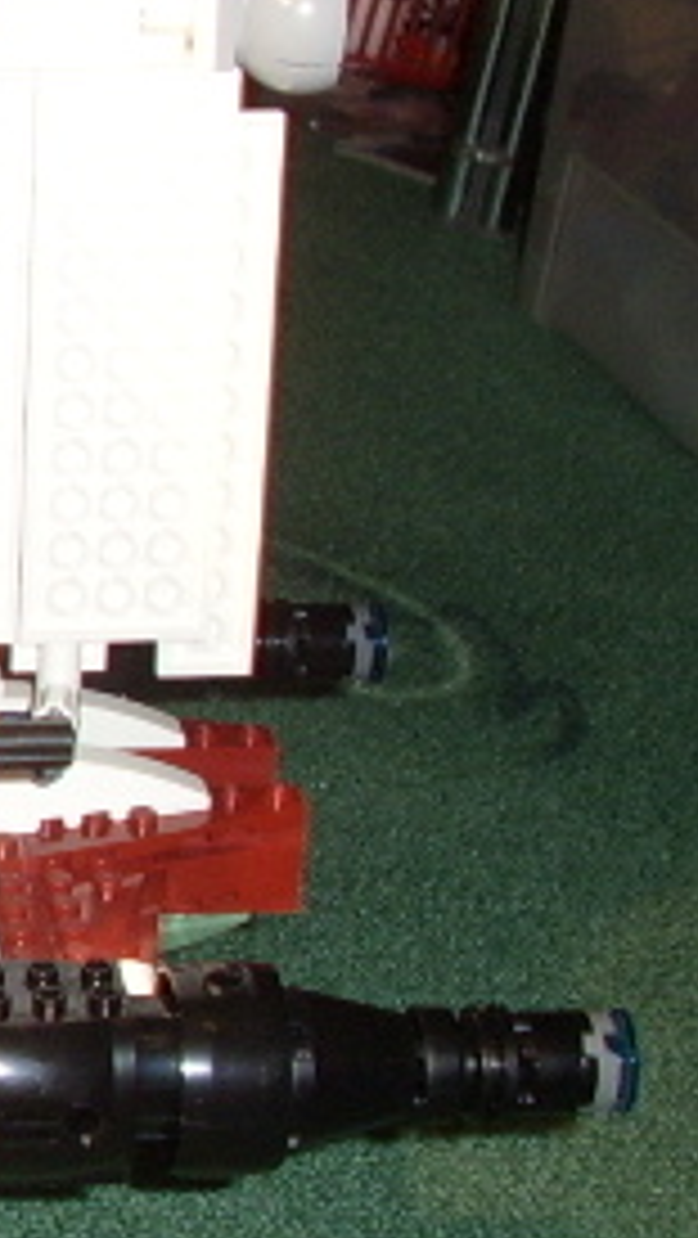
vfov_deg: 27.8
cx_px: -347
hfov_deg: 14.8
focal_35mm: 76
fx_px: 2497
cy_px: 527
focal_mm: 5.8
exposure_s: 1/30
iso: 183
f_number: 2.9
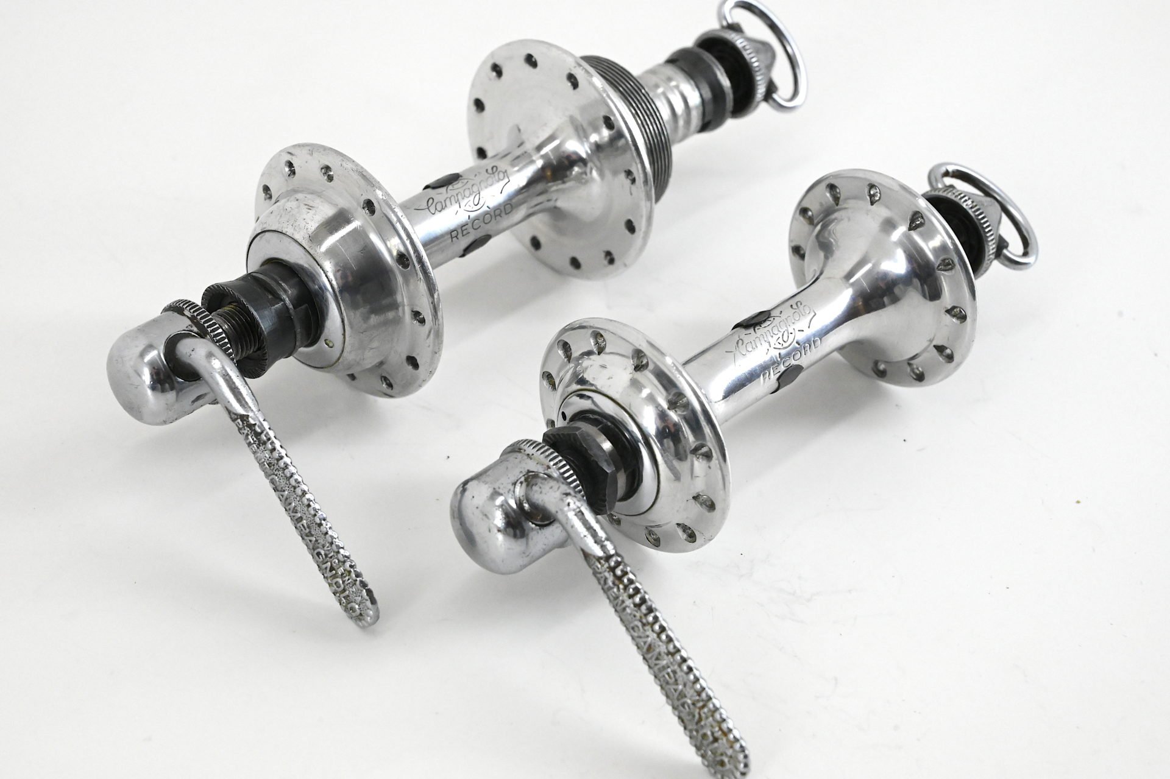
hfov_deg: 28.9
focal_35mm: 70
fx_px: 2274
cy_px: 390
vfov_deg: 19.4
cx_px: 585
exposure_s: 1/640
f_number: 13
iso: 10000
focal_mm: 70
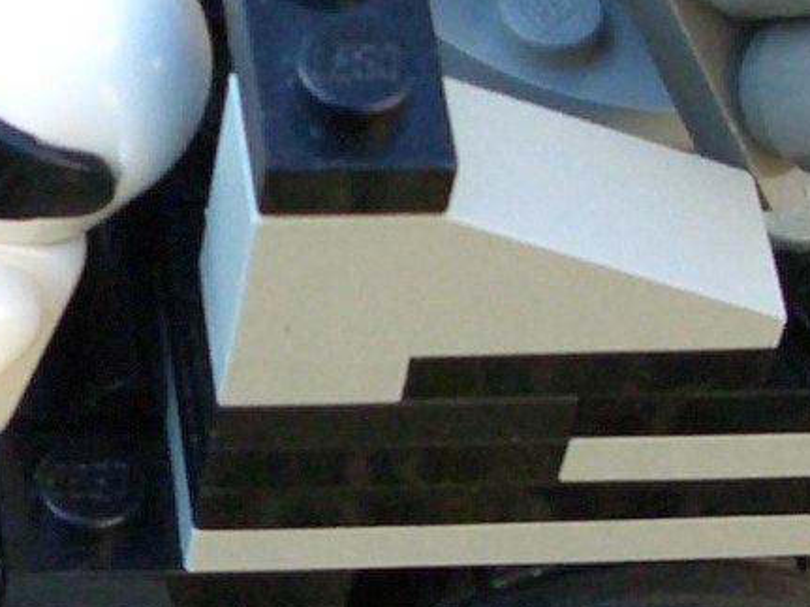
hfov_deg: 10.4
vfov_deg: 7.9
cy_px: 75
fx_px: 4375
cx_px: -143
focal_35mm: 187
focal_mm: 5.8
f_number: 2.6
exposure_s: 1/125
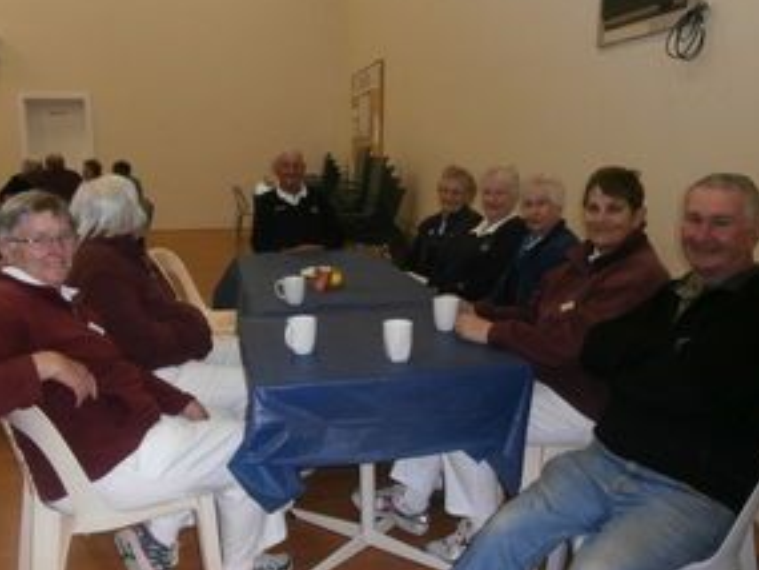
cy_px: 276
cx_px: 365
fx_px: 702
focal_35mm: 32
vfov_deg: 44.2
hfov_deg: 56.8
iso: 200
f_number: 3
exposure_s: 1/30
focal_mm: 4.2
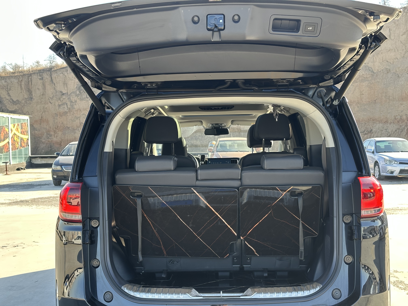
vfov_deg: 30.3
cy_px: 153
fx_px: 566
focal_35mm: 48
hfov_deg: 39.7
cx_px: 204
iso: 64
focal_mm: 6.86
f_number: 1.78
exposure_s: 1/295
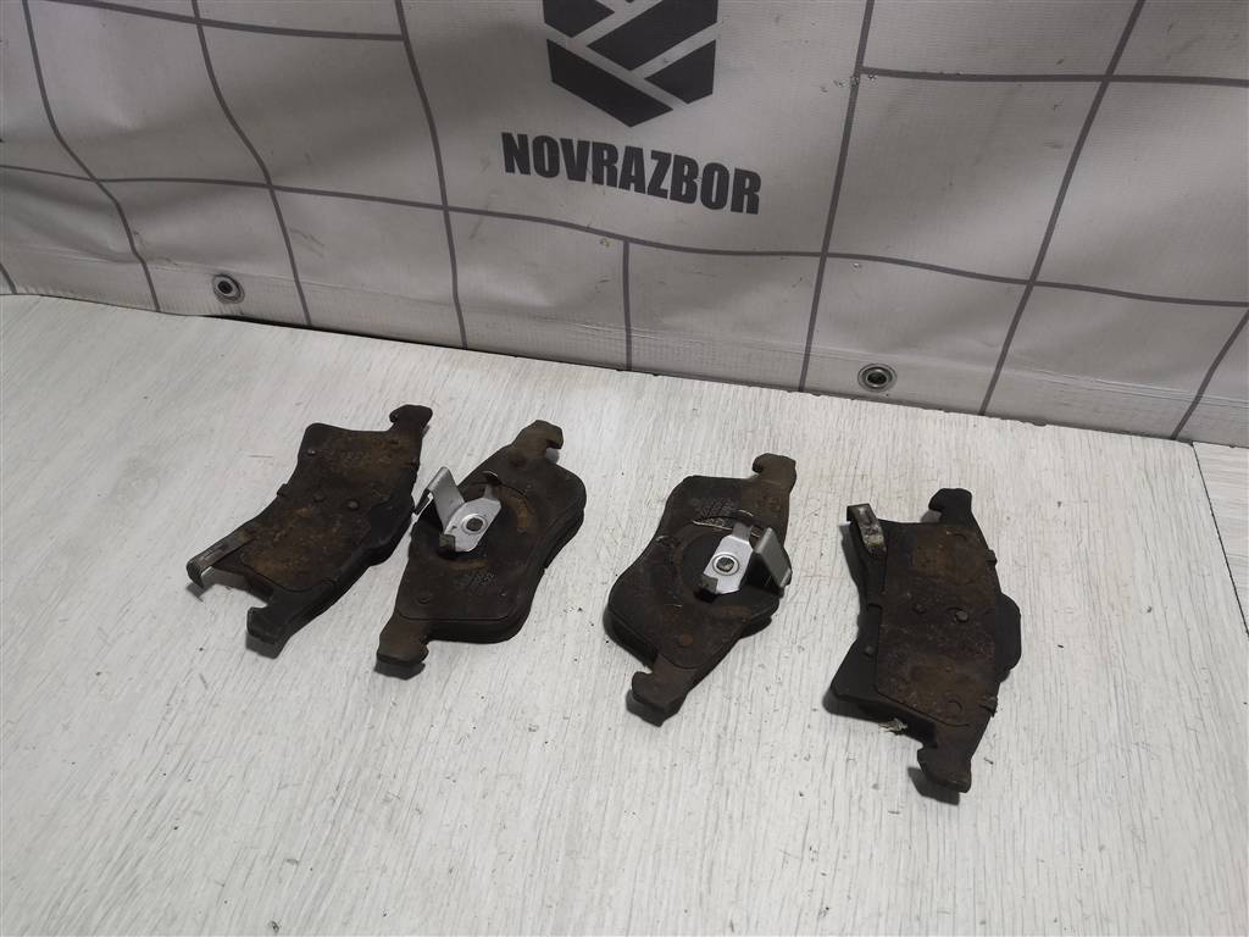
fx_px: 974
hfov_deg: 65.3
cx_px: 624
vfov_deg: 51.4
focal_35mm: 27
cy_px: 468
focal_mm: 3.95
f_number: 1.8
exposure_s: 1/100
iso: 80
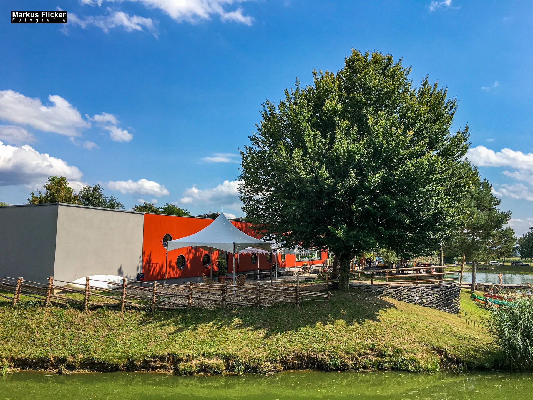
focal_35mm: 29
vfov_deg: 48.2
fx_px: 447
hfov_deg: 61.7
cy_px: 200
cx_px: 266
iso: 25
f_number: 2.2
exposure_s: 1/1250
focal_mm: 4.15
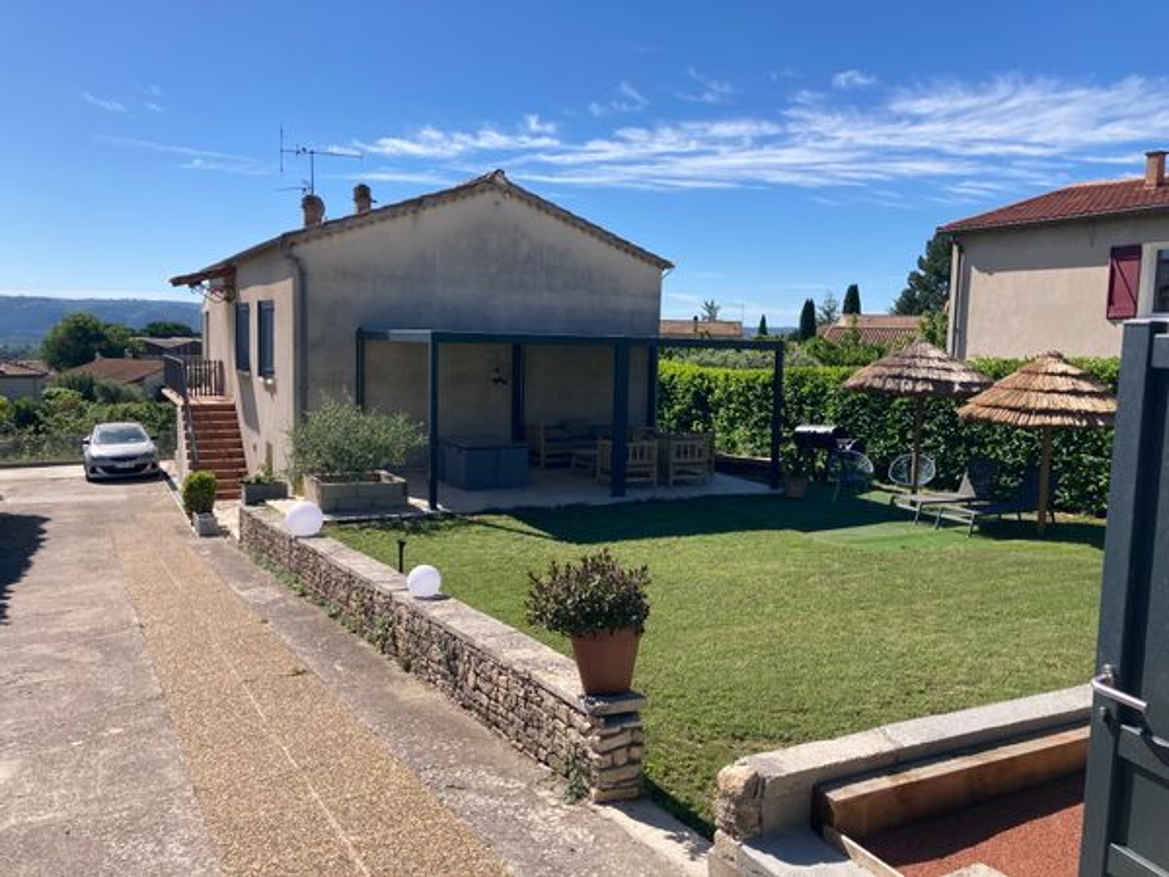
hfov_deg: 63.4
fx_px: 946
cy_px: 438
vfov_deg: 49.7
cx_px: 584
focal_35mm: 28
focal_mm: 3.99
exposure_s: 1/2183
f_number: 1.8
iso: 20
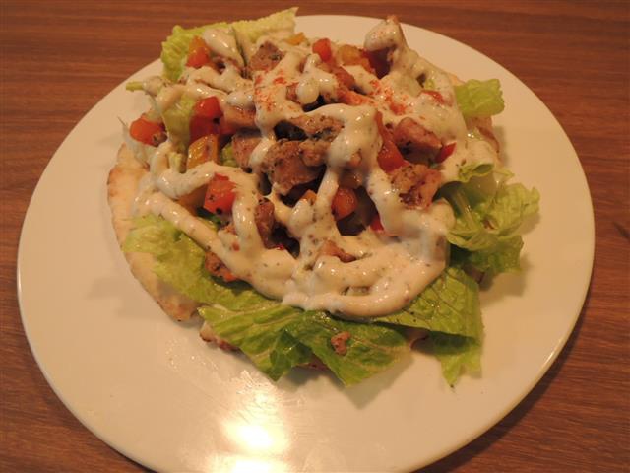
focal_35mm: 24
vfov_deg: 56.8
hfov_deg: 71.6
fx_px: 437
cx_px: 315
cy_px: 236
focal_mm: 4.3
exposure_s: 1/8
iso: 500
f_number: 2.8
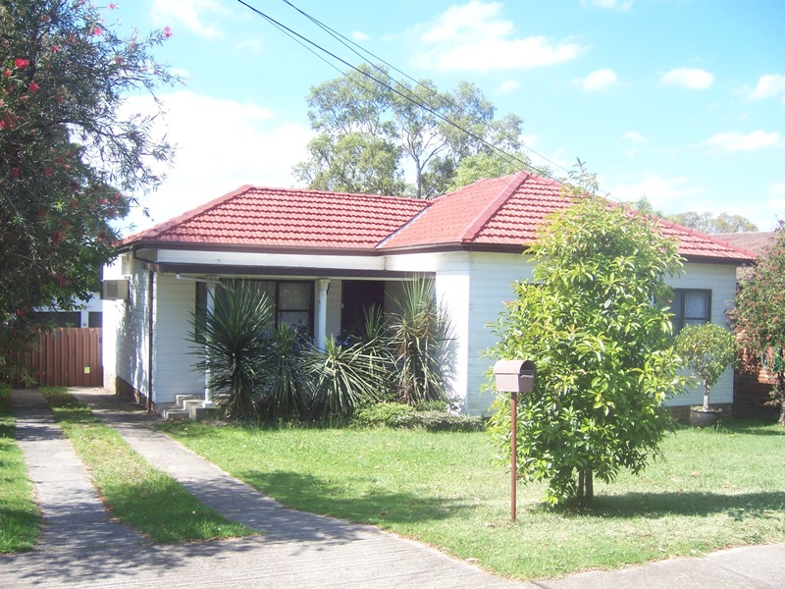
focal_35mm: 36
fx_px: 816
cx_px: 392
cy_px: 294
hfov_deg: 51.4
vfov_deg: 39.7
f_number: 2.8
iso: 80
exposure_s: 1/500
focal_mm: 6.2
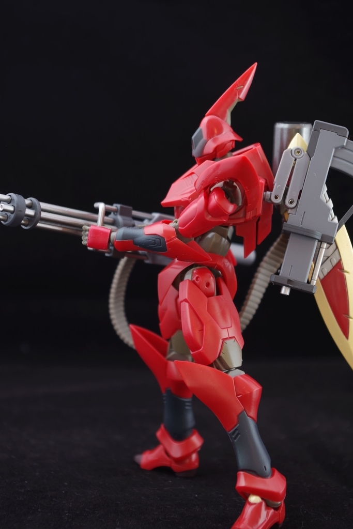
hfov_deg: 22.6
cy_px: 264
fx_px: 882
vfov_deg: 33.4
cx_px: 176
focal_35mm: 60
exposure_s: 2.5
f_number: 5.6
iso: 100
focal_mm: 40
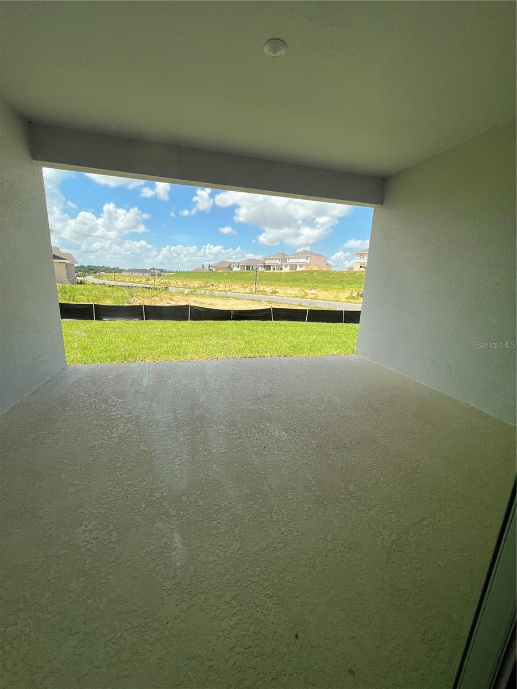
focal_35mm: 13
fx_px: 259
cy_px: 344
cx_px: 258
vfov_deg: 106.2
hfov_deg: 89.9
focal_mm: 1.57
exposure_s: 1/867
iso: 32
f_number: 1.8
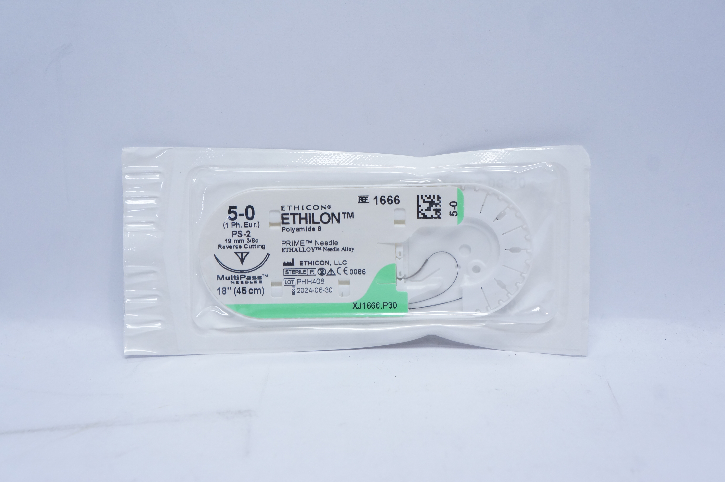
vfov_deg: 29.8
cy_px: 241
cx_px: 362
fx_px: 905
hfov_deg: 43.6
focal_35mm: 45
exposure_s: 1/60
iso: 800
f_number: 7.1
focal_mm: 30
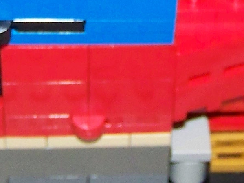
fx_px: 1374
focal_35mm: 195
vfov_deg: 7.5
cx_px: 75
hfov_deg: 10.1
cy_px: -113
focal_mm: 6.3
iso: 200
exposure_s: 1/30
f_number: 2.8
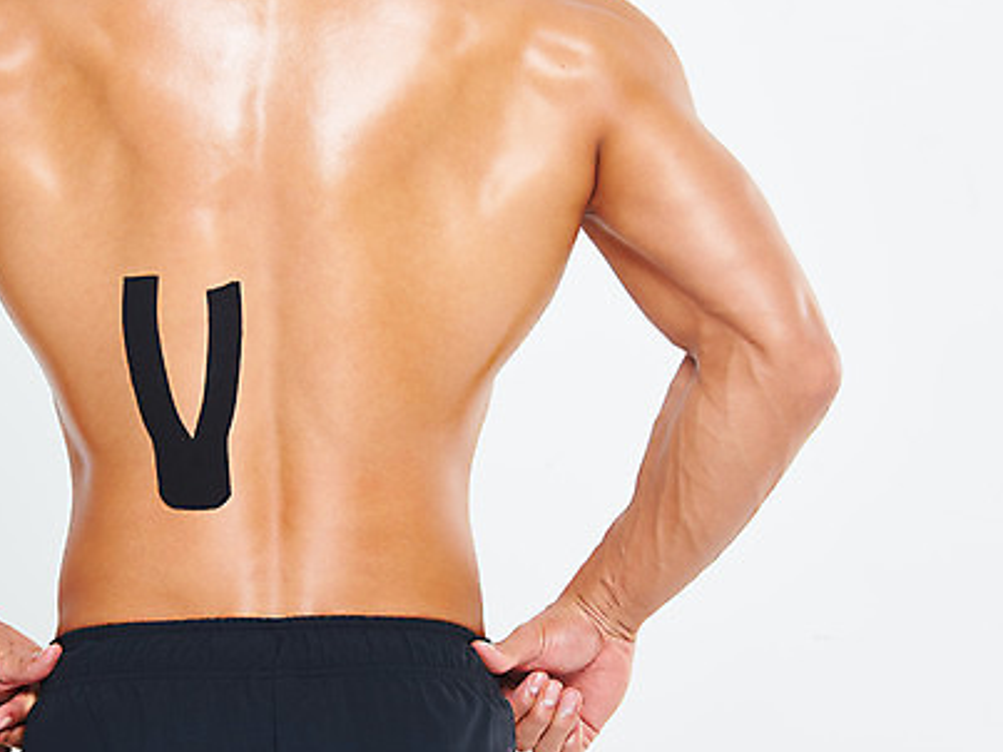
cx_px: 275
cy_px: 344
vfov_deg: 6.3
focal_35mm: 236
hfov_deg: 8.4
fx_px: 6836
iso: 100
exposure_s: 1/125
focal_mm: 165
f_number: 14
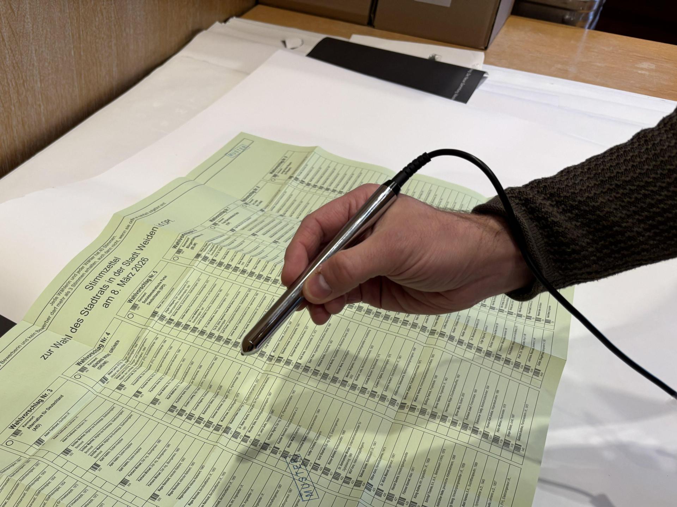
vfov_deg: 53.1
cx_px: 338
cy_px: 254
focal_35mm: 26
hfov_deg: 67.3
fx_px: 508
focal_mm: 5.96
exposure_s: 1/100
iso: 50
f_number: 1.6
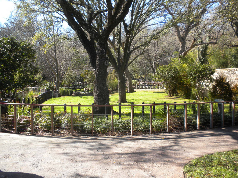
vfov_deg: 38.7
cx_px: 119
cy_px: 89
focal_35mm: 37
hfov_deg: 50.1
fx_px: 254
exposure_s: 1/194
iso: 64
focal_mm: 6.6
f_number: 3.5
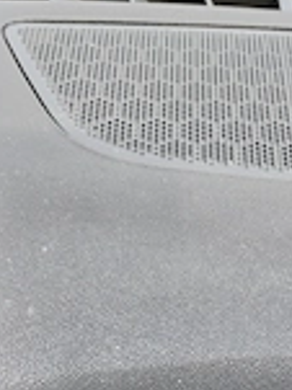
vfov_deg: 24.9
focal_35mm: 77
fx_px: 867
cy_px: 313
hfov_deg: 17.9
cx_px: 380
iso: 100
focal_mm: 4.75
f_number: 1.8
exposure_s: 1/110
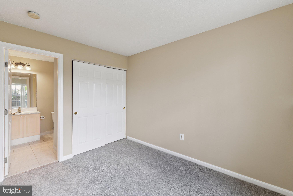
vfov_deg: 77.3
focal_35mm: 15
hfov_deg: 100.4
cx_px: 146
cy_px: 98
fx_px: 122
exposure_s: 1/8
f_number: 9
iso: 250
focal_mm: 10
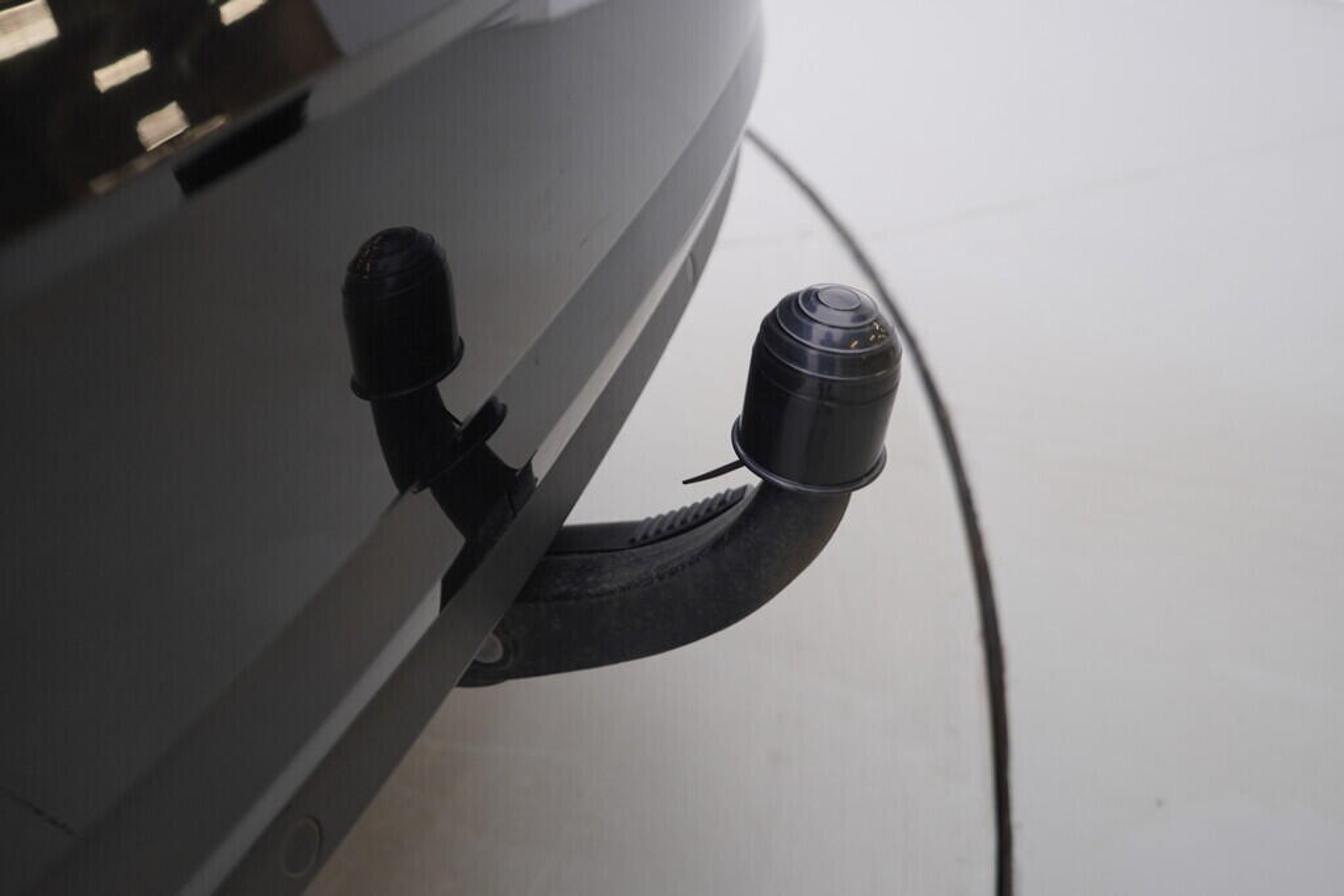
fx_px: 1344
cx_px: 672
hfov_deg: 53.1
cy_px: 448
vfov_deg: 36.9
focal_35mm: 36
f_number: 3.2
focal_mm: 24
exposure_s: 1/50
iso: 125
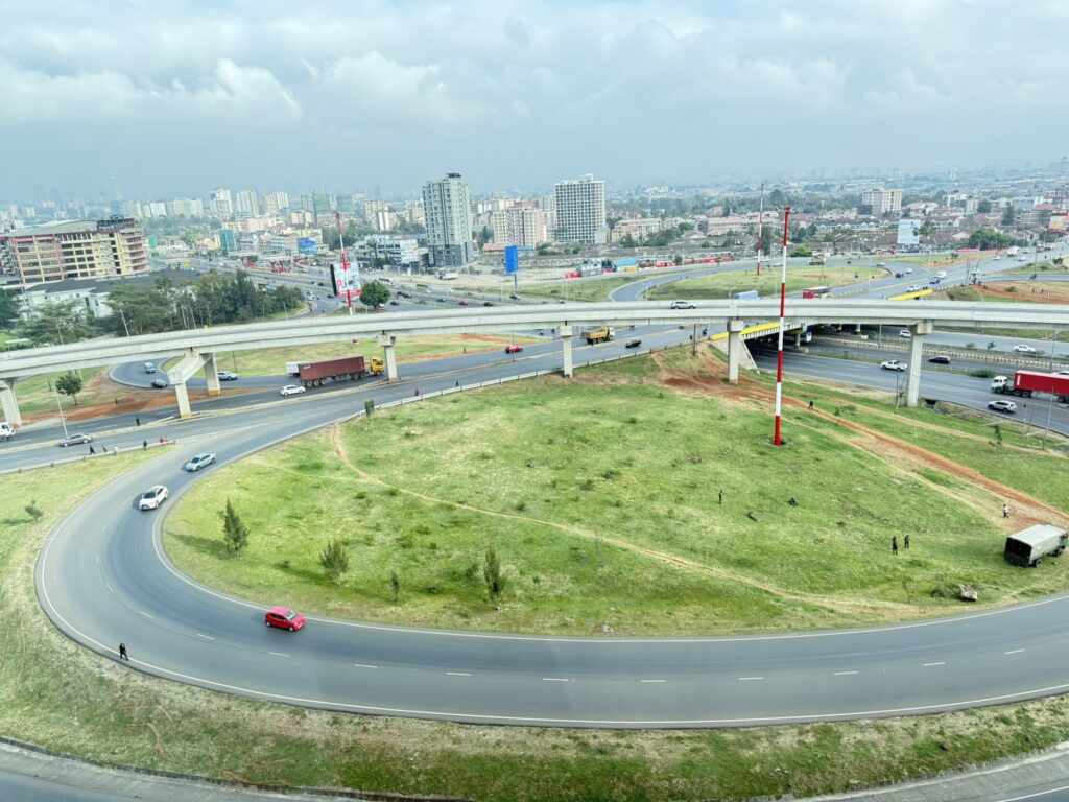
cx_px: 534
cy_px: 401
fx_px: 741
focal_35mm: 24
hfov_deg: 71.6
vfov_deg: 56.8
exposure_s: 1/296
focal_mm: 6.76
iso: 100
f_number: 1.78
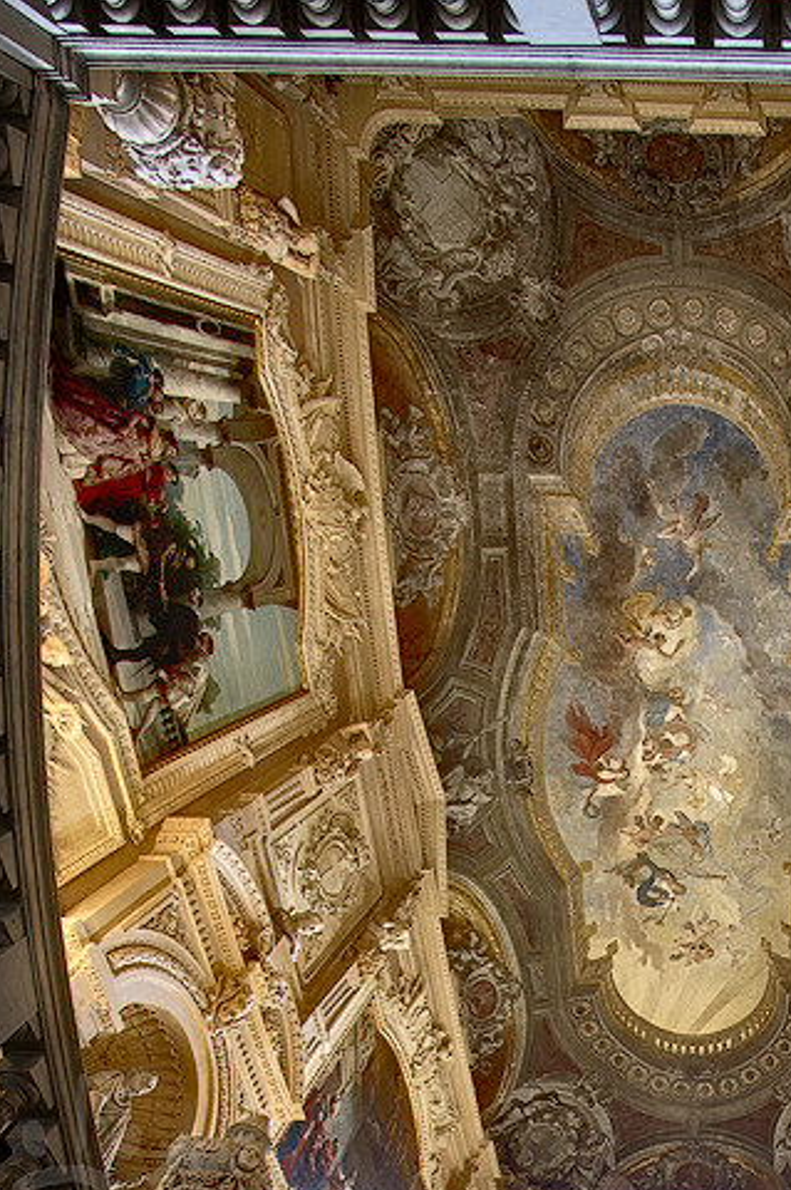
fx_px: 991
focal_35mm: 30
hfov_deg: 38.9
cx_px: 780
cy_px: 1279
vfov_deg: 47.1
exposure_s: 1/15
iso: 360
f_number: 6.3
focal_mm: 8
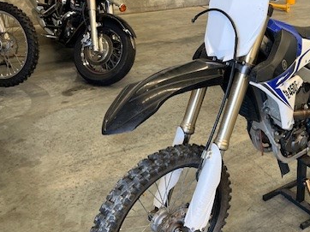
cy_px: 128
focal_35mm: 46
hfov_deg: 38.9
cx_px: 267
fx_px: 412
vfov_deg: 31.5
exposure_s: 1/121
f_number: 1.6
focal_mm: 5.1
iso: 80
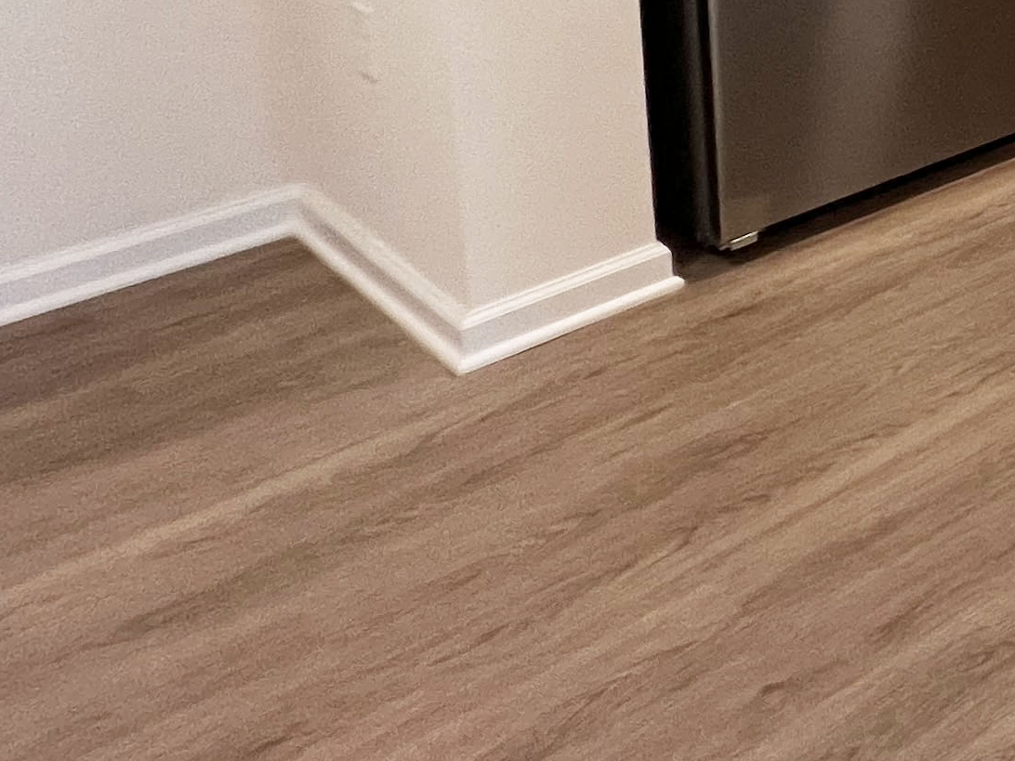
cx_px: 1737
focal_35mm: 48
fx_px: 1407
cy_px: -381
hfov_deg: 23.8
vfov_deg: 23.9
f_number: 1.8
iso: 200
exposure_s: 1/120
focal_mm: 1.57
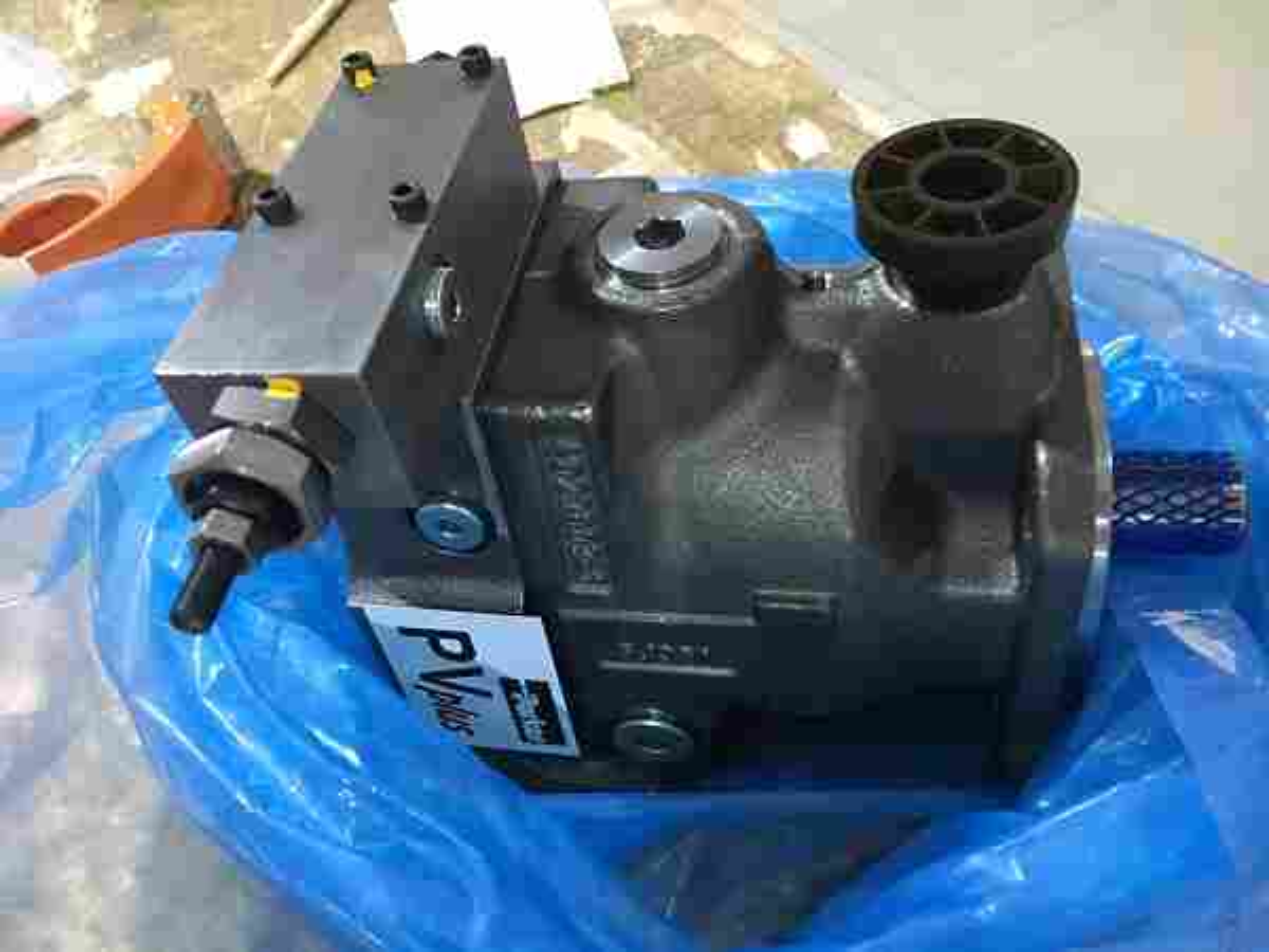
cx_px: 634
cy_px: 476
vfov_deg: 48.2
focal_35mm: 29
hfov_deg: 61.7
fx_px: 1063
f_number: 2.2
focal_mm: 4.15
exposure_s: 1/17
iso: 320
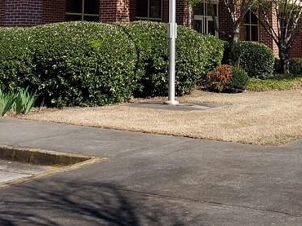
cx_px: 181
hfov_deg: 27.0
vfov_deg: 18.8
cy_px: -78
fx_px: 628
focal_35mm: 72
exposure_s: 1/1503
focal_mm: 4.3
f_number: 2.4
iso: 50
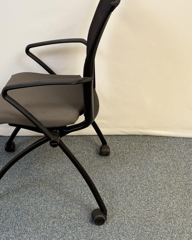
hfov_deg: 25.1
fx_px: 426
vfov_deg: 30.9
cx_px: 50
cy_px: 61
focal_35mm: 60
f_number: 1.6
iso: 64
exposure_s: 1/122
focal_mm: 5.96
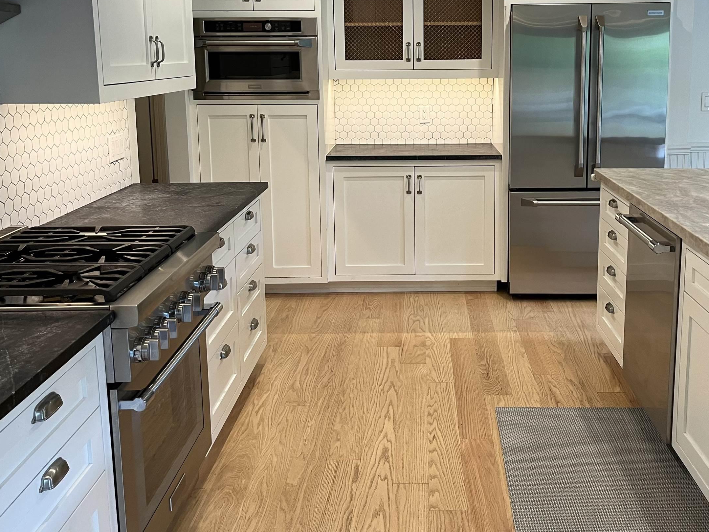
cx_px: 413
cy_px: 174
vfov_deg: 38.2
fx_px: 758
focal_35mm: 37
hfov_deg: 49.9
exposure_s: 1/60
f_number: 1.6
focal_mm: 5.1
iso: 80
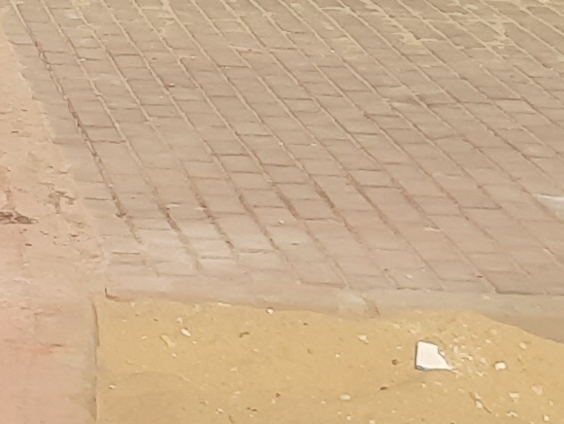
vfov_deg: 7.0
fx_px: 3113
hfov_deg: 9.5
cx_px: -673
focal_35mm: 191
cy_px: -834
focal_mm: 5.23
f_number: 1.8
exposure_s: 1/1272
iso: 20
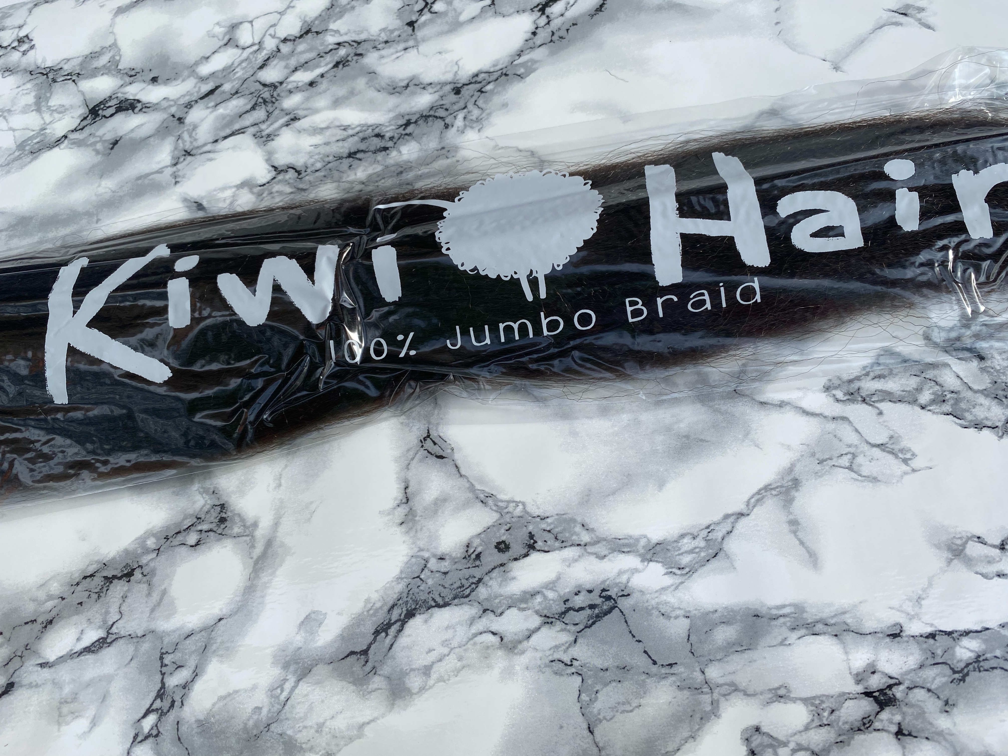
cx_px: 504
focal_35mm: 26
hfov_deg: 67.3
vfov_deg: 53.1
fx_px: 757
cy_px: 378
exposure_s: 1/1206
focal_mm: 4.25
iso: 32
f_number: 1.8
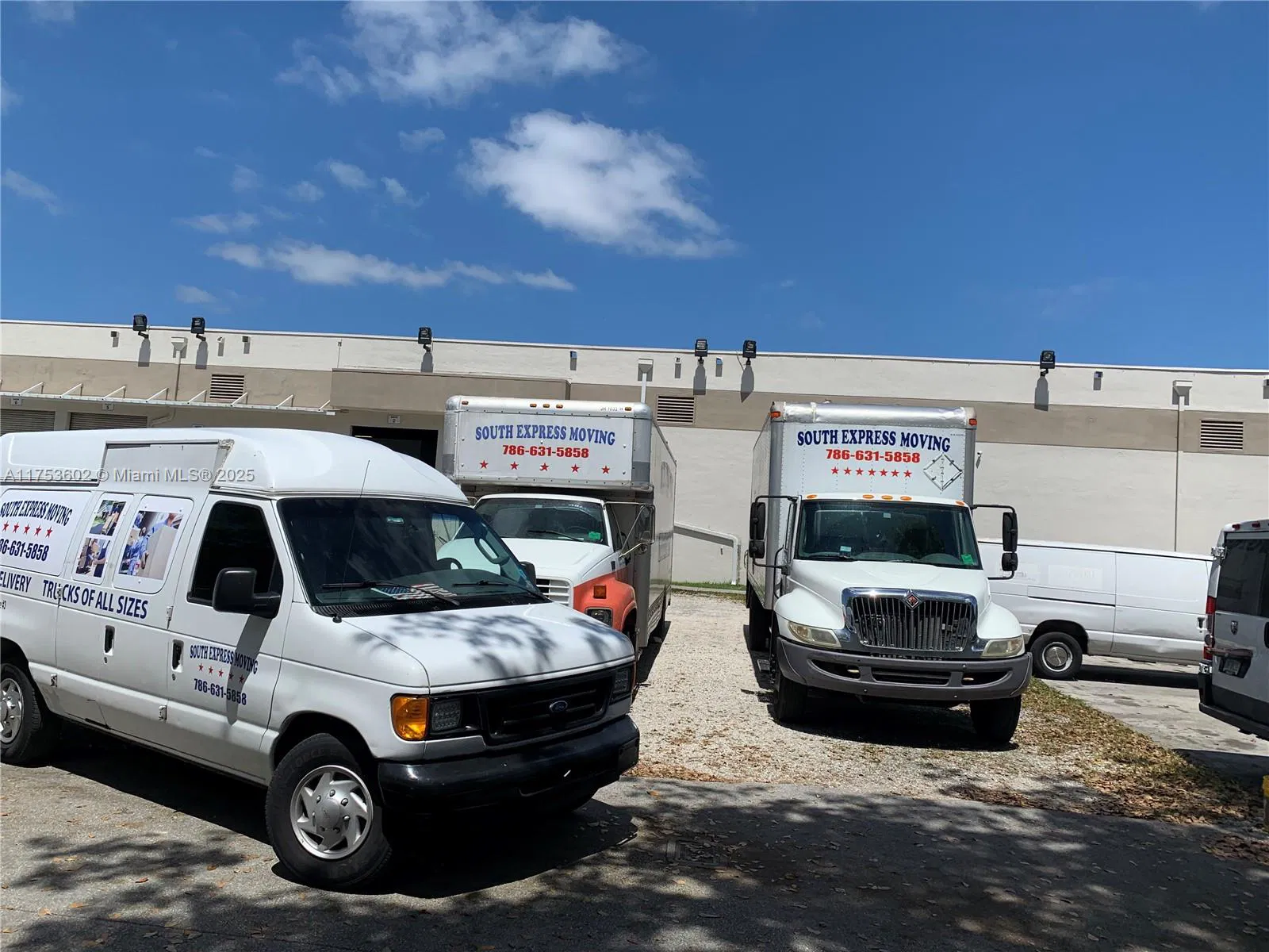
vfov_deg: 53.1
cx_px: 634
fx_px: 953
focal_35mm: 26
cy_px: 476
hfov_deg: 67.3
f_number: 1.8
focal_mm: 4.25
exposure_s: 1/4274
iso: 25
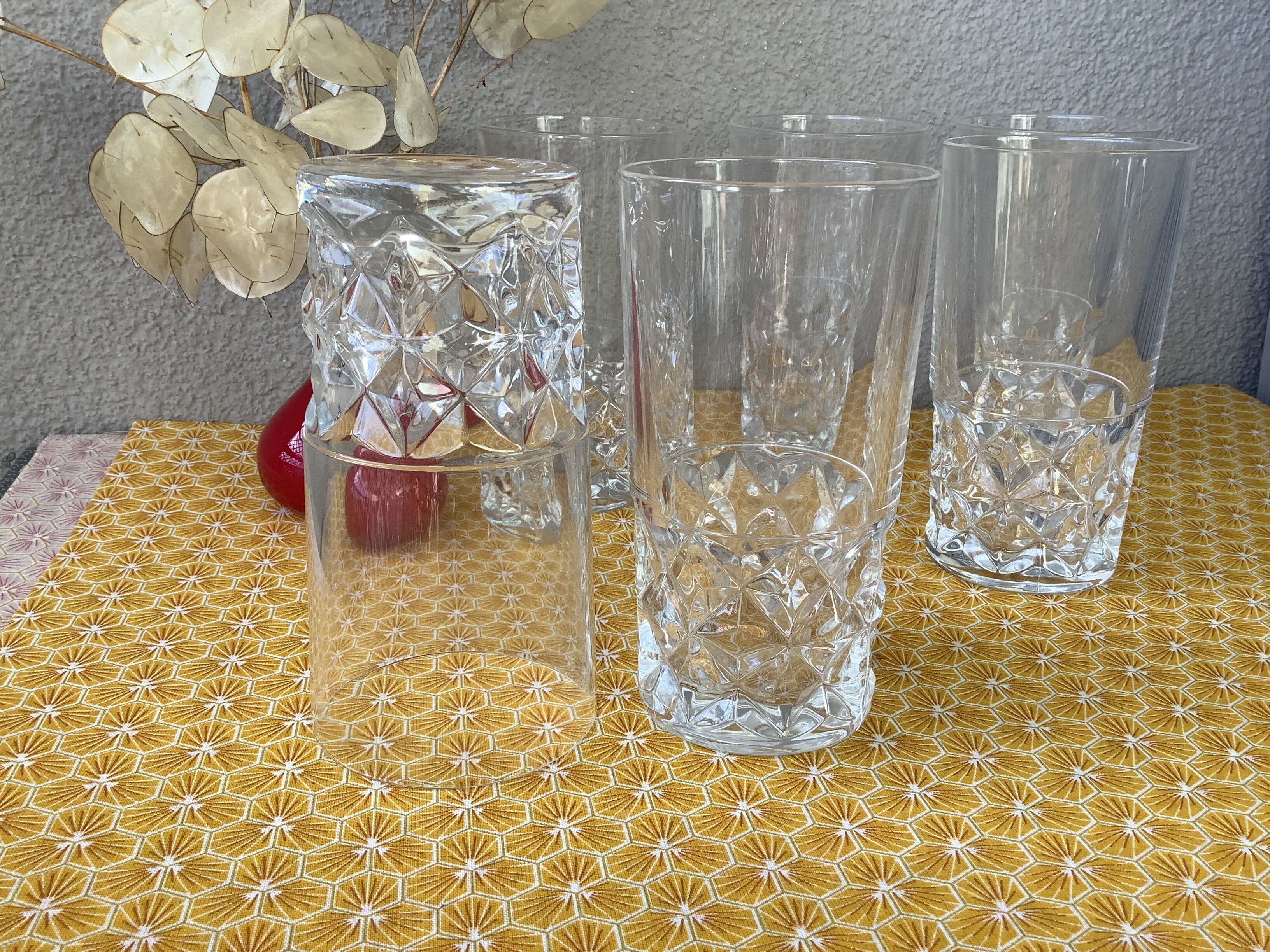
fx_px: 1137
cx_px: 635
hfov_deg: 58.4
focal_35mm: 31
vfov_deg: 45.4
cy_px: 476
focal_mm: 3.3
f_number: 2.4
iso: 25
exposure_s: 1/114
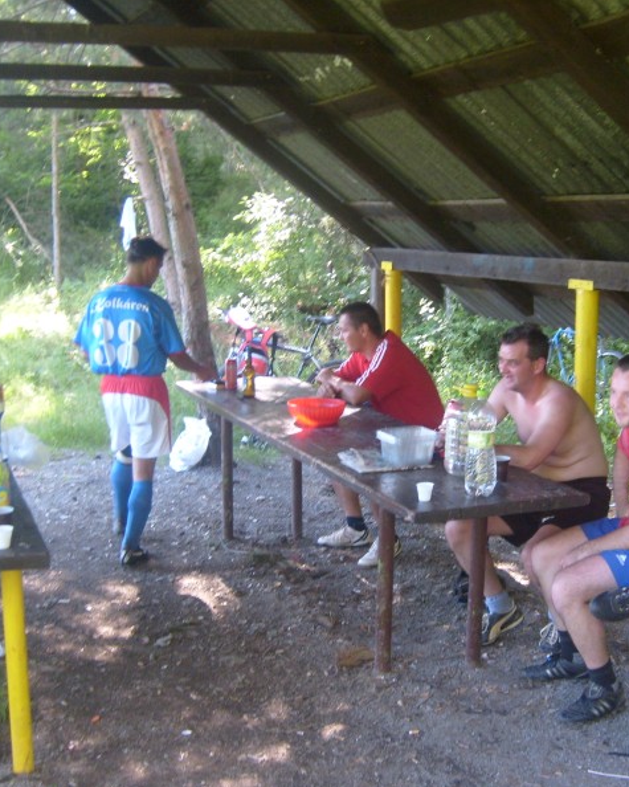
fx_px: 1071
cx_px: 403
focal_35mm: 46
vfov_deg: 40.3
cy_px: 396
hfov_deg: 32.5
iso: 80
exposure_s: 1/45
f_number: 2.8
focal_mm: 5.8
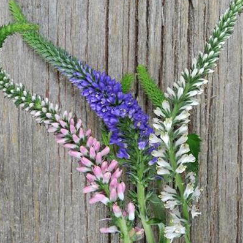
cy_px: 112
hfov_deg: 19.5
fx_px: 707
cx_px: 127
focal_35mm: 89
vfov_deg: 19.5
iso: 400
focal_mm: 10.7
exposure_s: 1/10
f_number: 4.6
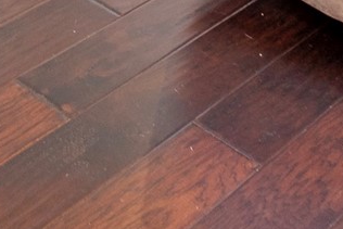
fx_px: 982
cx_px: -16
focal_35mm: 103
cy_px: -535
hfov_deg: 19.2
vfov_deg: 9.3
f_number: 8
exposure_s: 1/3
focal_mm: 10
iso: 100
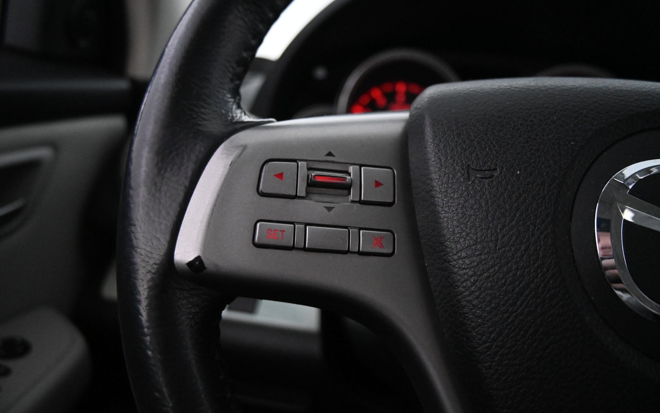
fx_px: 1385
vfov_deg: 16.9
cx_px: 328
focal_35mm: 77
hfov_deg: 26.8
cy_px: 197
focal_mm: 50
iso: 5000
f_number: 6.3
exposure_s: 1/125
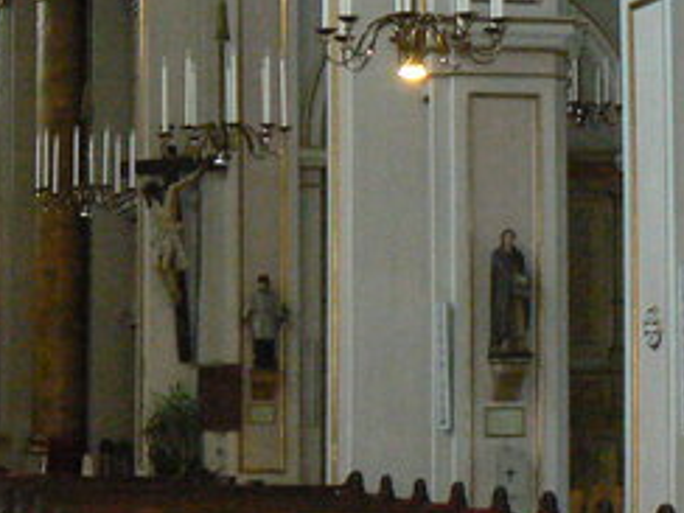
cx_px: -151
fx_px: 2332
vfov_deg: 12.5
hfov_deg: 16.0
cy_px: 314
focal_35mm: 118
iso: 400
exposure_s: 1/30
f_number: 2.8
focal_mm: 6
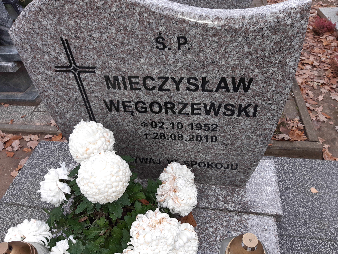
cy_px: 127
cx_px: 169
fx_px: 254
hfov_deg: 67.3
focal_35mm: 26
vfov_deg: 53.1
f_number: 1.7
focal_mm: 3.92
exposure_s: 1/100
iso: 50
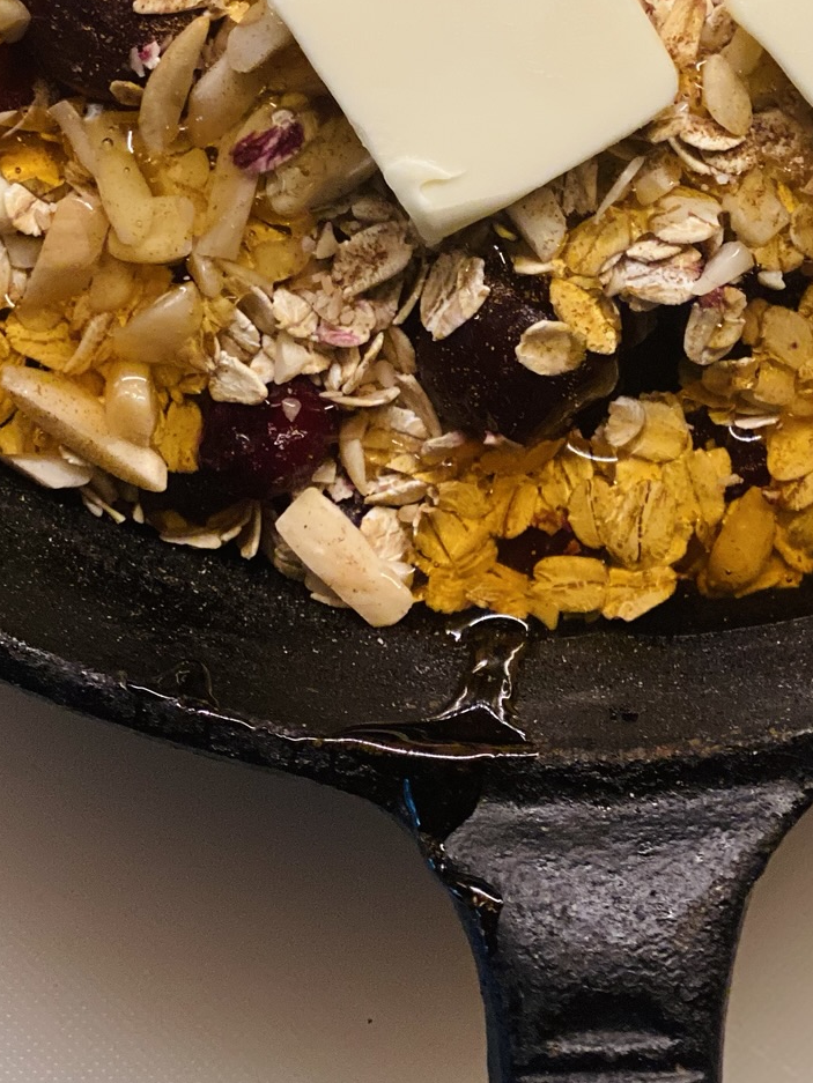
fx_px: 3475
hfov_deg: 13.3
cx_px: 635
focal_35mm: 111
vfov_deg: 17.3
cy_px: -15
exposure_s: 1/40
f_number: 2
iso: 125
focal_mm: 6
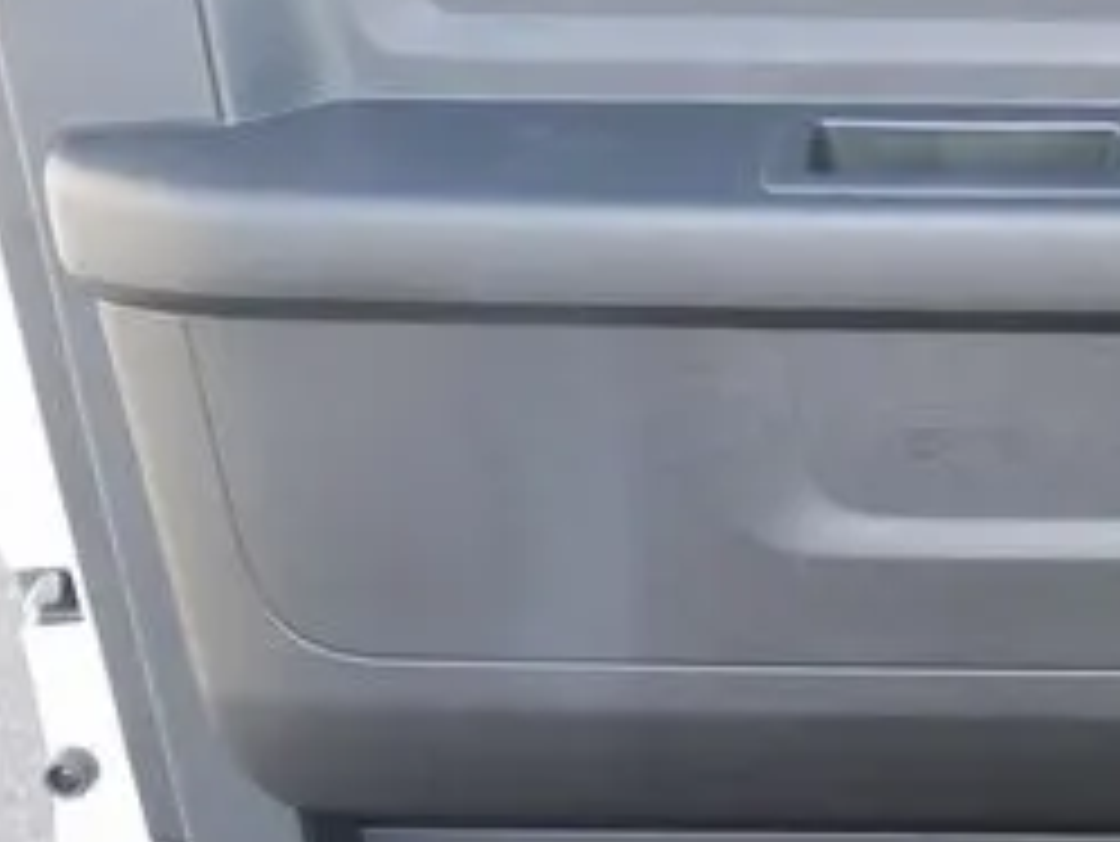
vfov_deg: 19.1
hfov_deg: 23.9
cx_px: 1201
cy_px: 475
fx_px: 2493
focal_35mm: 77
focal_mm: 15
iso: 320
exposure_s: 1/60
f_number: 5
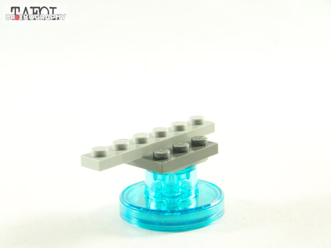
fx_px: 1004
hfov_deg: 18.7
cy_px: 124
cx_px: 166
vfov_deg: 14.1
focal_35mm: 105
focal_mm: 17.5
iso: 400
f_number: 3.2
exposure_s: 1/60
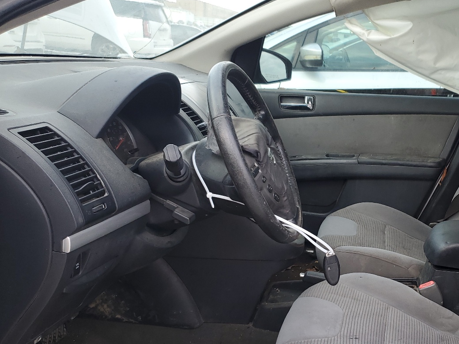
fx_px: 530
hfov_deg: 45.1
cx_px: 346
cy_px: 238
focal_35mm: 40
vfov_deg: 35.5
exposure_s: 1/122
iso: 50
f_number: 1.5
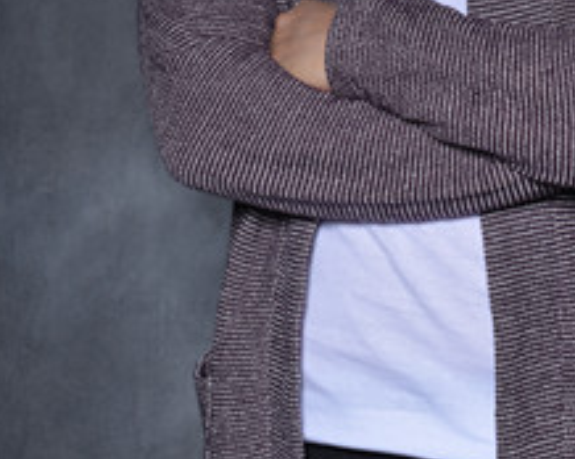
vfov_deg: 10.7
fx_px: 2414
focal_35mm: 142
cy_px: -32
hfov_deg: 13.5
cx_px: 446
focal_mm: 60
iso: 100
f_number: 10
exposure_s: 1/200
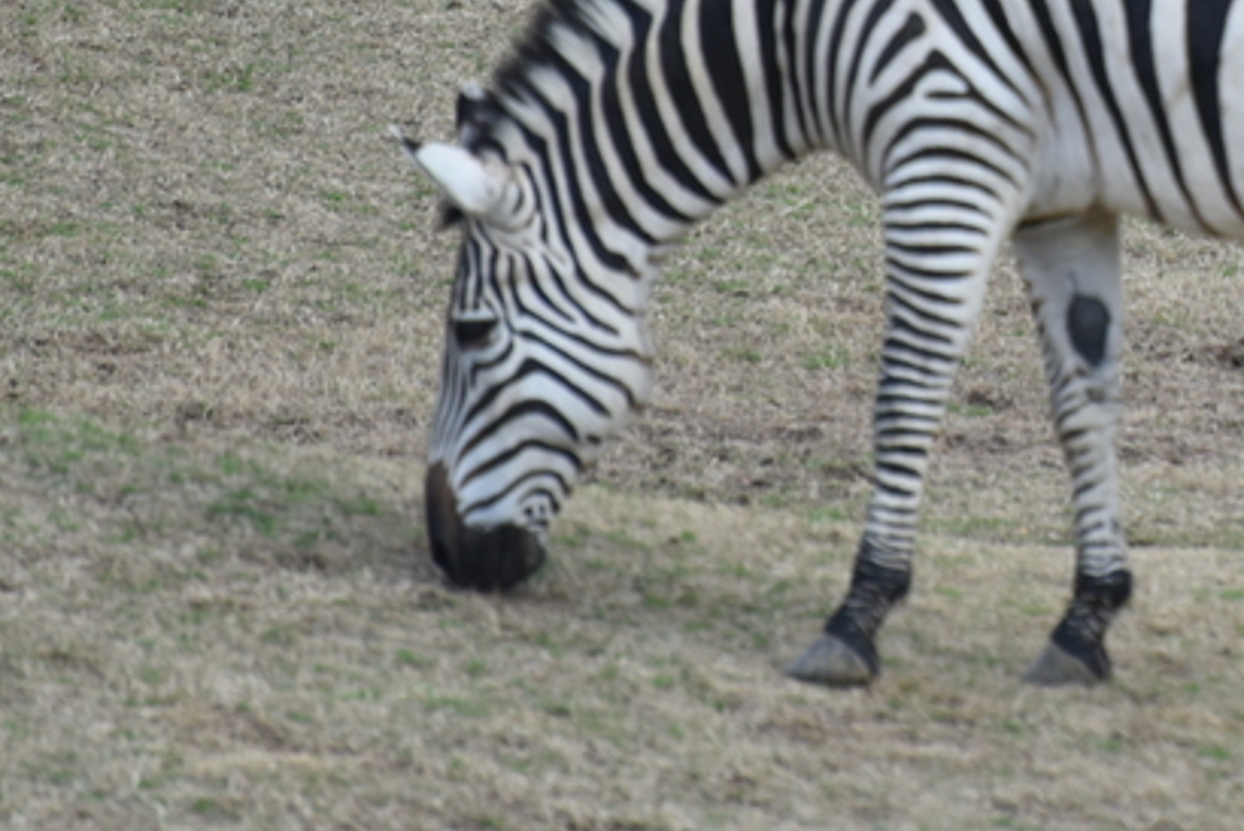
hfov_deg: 2.2
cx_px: 1362
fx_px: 32366
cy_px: -176
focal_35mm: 936
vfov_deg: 1.5
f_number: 5.6
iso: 400
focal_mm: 300
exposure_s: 1/640
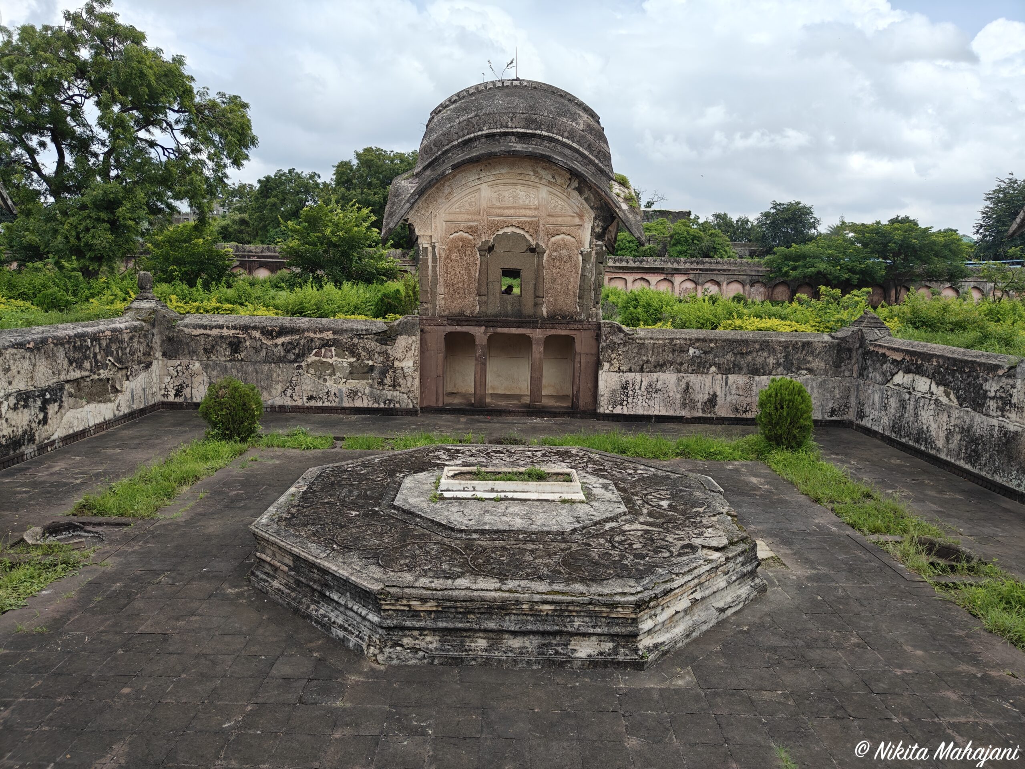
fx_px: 711
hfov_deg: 71.6
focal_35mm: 24
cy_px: 384
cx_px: 512
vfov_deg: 56.8
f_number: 1.8
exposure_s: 1/3201
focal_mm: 5.59
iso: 50
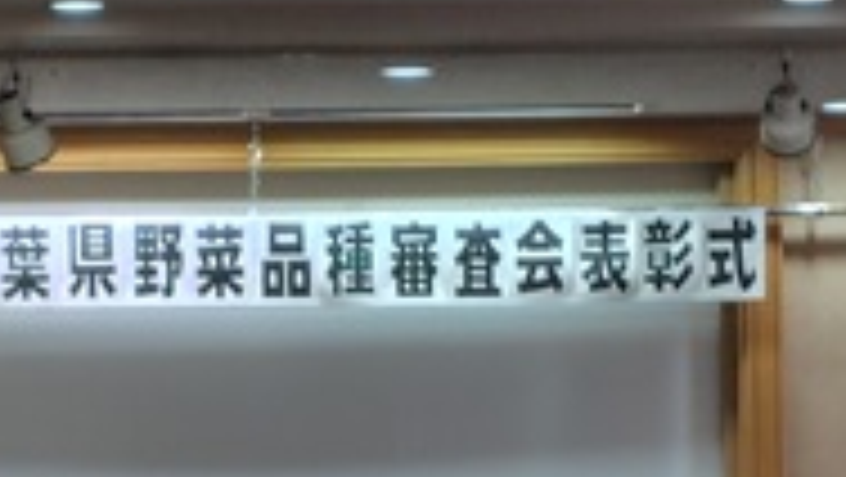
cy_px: 544
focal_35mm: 48
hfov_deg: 42.7
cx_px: 338
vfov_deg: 23.2
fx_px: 1077
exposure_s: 1/100
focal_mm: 5.6
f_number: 1.9
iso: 235
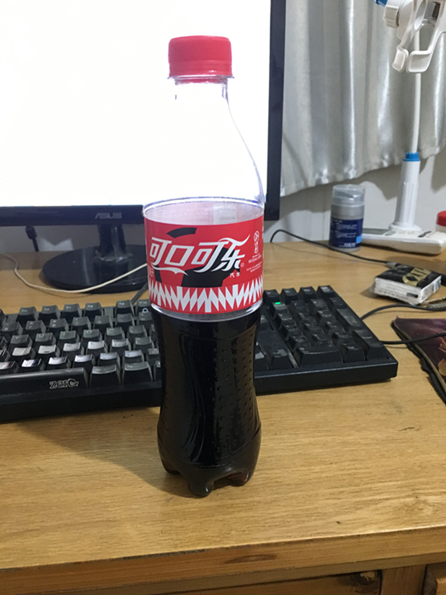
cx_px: 223
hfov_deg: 48.2
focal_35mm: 29
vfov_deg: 61.7
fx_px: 498
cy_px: 298
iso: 200
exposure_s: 1/17
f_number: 2.2
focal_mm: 4.15
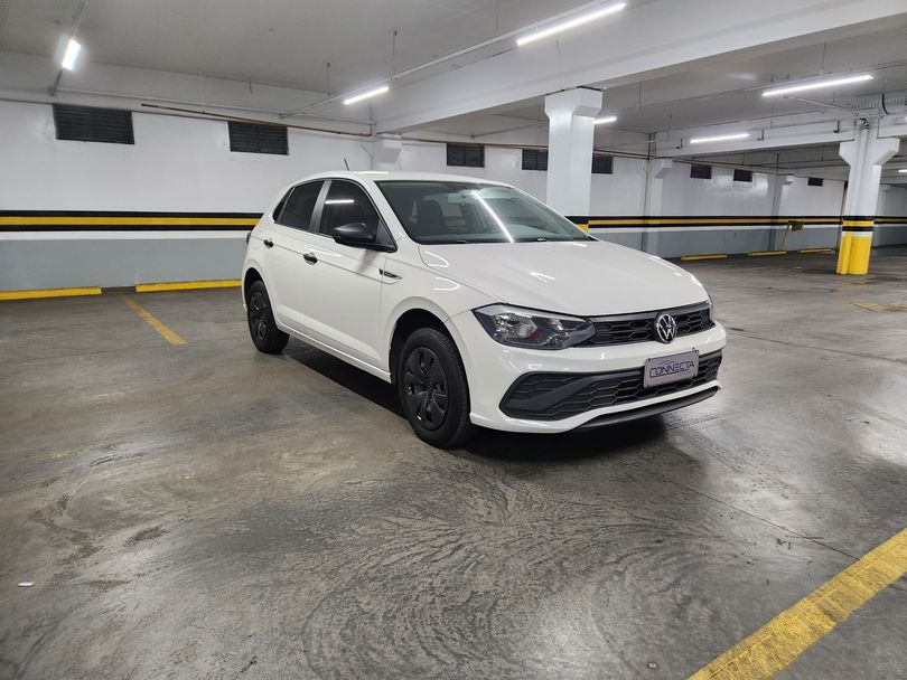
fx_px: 603
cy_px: 340
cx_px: 454
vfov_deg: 58.9
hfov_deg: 73.9
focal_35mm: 23
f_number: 1.8
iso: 640
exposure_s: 1/120
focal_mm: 5.4
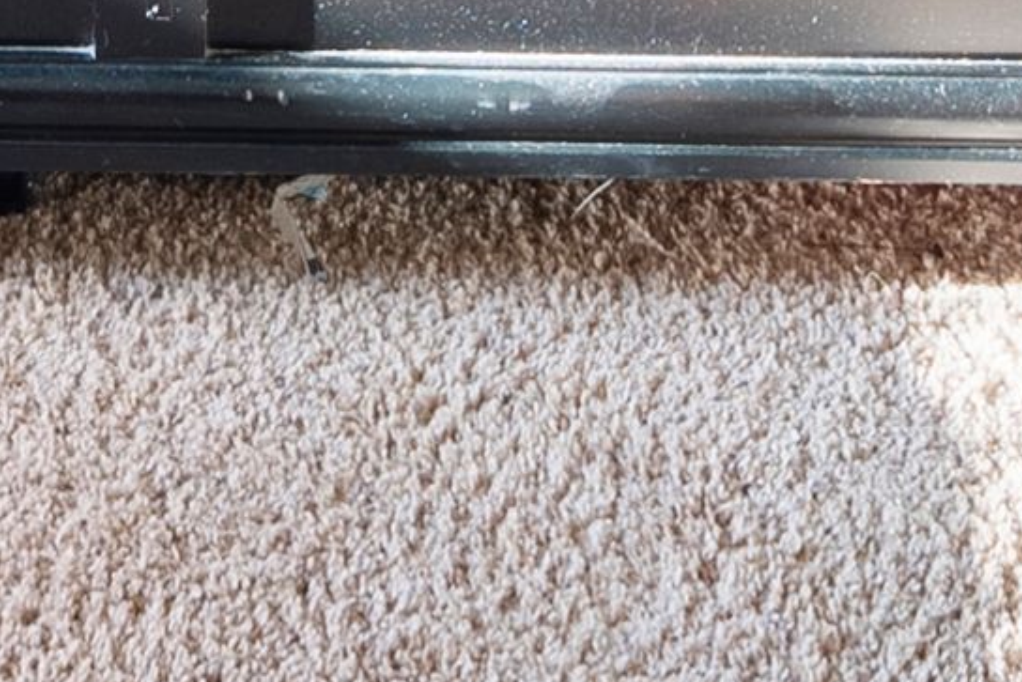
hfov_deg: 17.3
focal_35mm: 117
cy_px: -1948
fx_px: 3322
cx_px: 162
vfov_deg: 8.0
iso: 640
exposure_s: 1/5
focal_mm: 15
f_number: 8
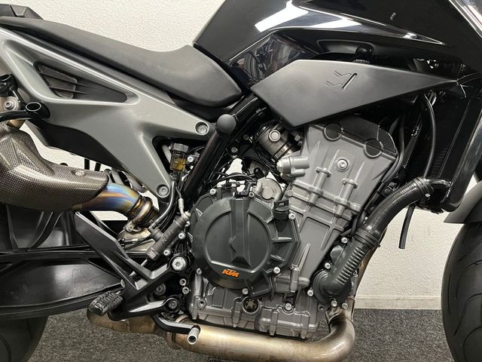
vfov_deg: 53.1
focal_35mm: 26
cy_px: 181
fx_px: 362
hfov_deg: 67.3
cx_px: 241
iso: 400
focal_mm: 5.1
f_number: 1.6
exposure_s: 1/50
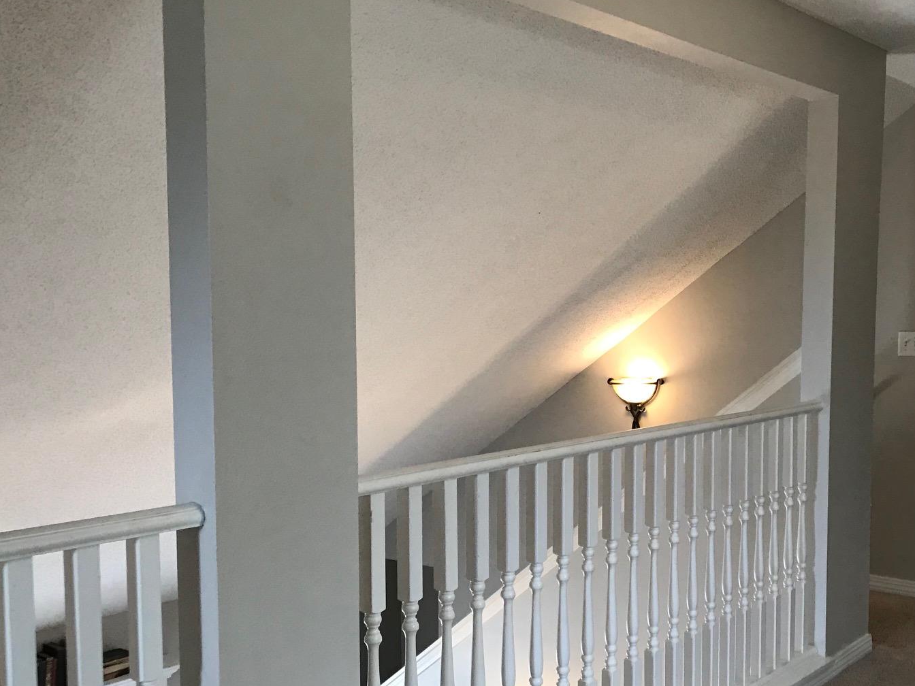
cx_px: 663
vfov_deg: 34.3
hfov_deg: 43.6
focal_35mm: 42
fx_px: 1110
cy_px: 401
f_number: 1.8
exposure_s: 1/30
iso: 32
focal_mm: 3.99
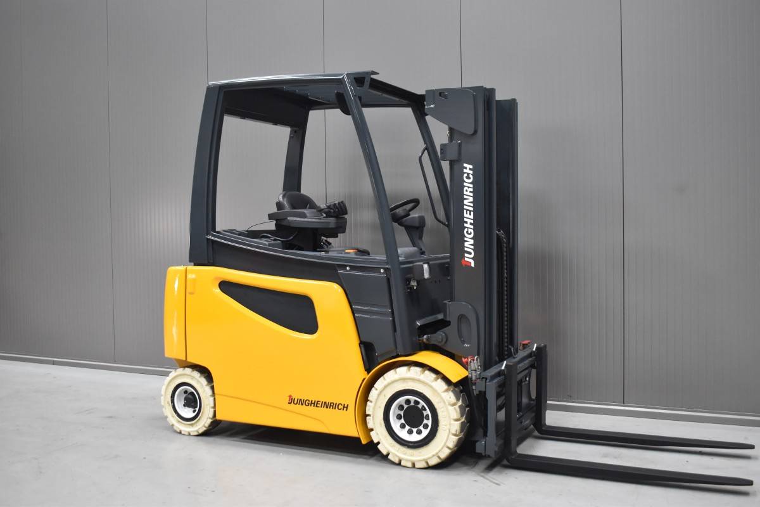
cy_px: 254
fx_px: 792
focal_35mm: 38
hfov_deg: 51.3
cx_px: 380
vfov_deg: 35.5
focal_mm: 25
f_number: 4
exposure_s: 1/60
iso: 1600
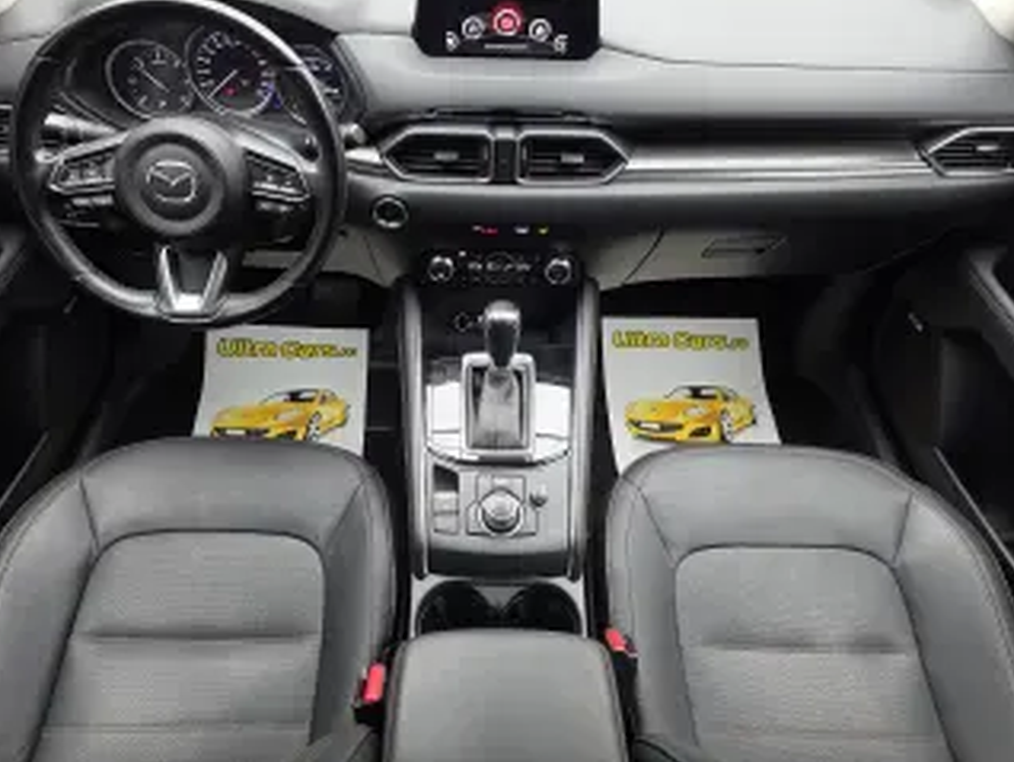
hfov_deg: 67.2
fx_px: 762
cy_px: 335
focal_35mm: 26
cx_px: 485
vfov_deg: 53.0
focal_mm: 6.25
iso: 125
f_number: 1.7
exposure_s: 1/100
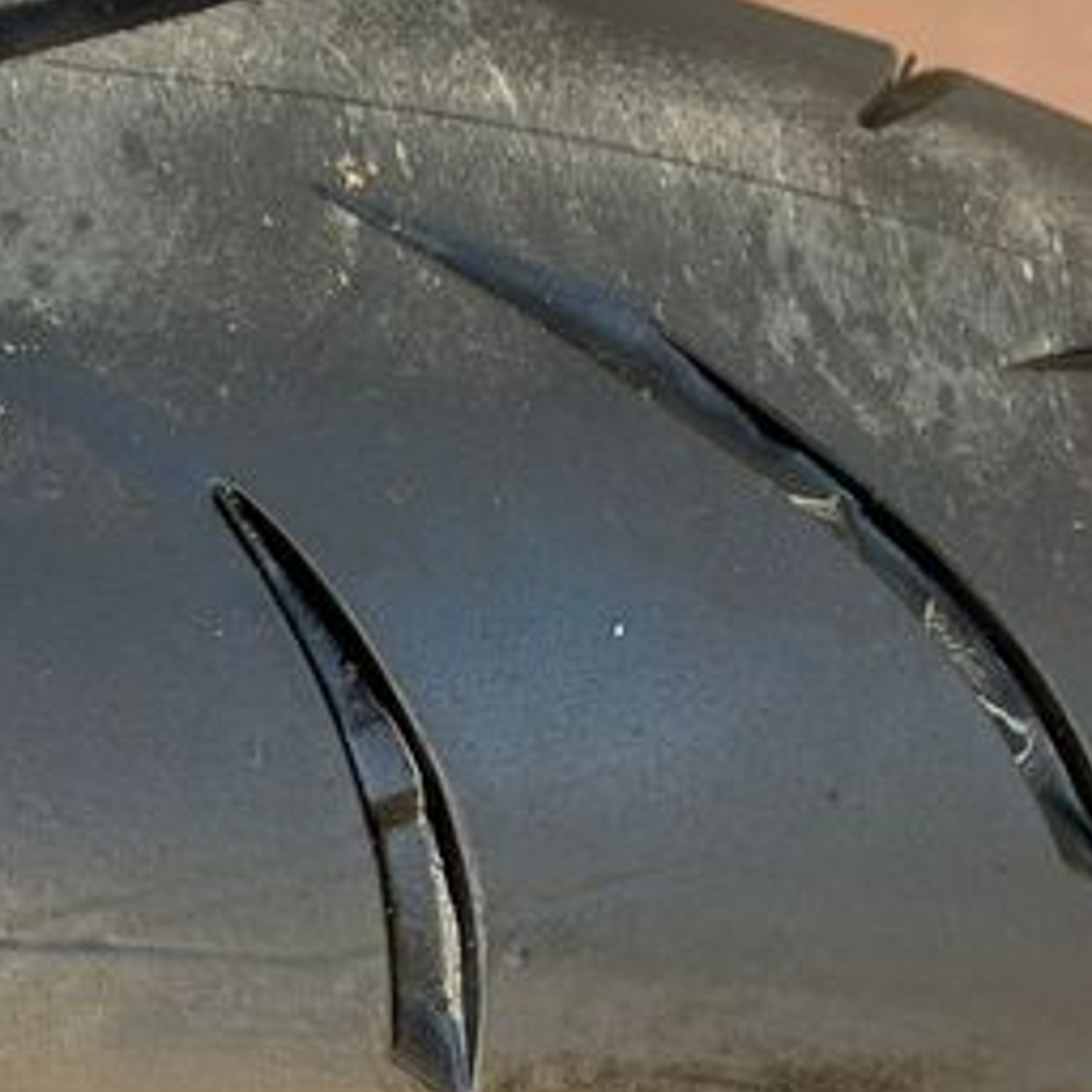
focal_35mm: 106
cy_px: 401
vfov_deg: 16.4
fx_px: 3783
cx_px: 734
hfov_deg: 16.4
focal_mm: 6.76
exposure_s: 1/460
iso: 100
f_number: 1.78
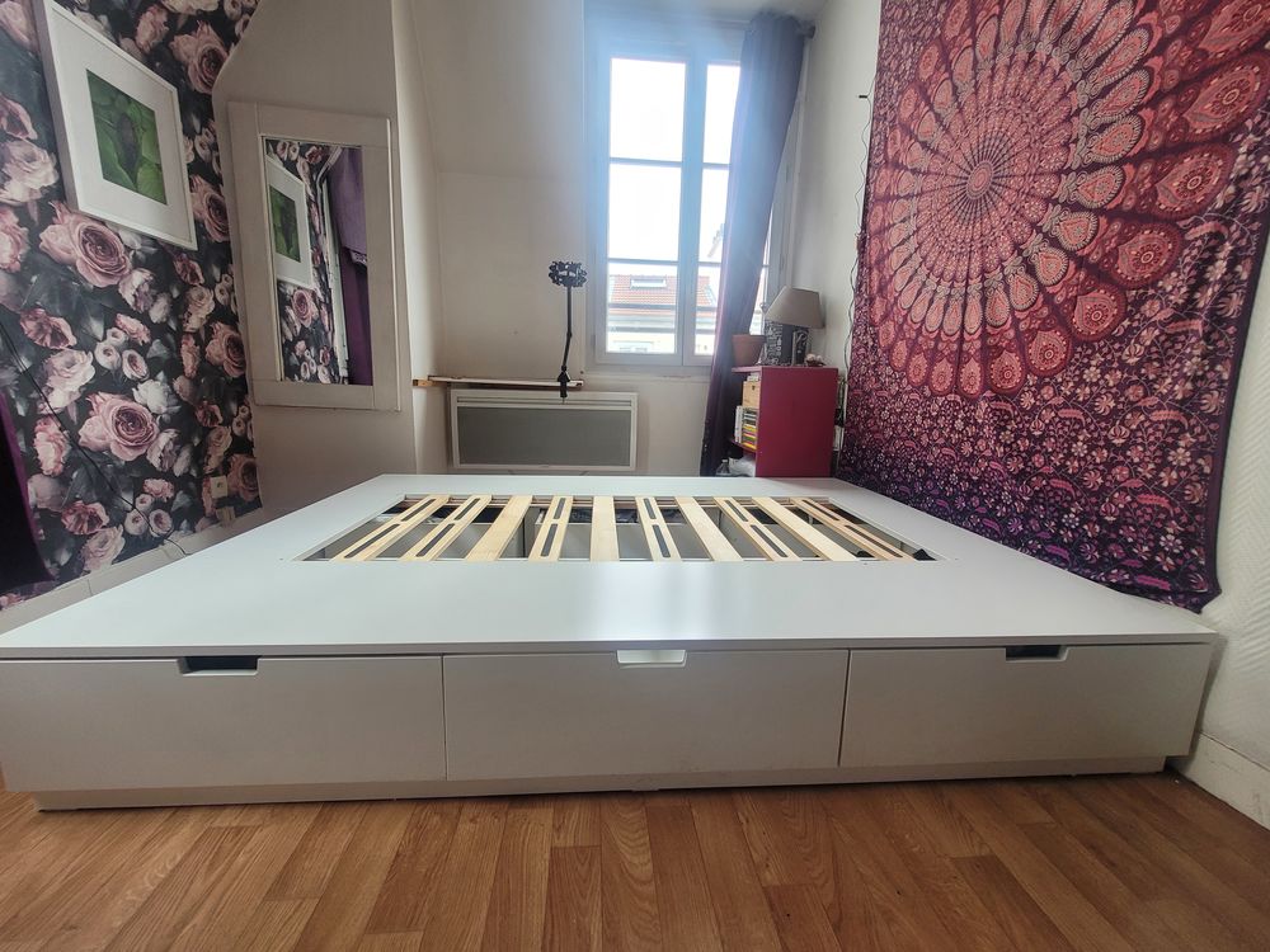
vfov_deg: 89.9
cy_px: 476
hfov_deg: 106.2
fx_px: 477
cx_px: 635
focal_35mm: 13
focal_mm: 1.74
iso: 80
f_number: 2.2
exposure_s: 1/50
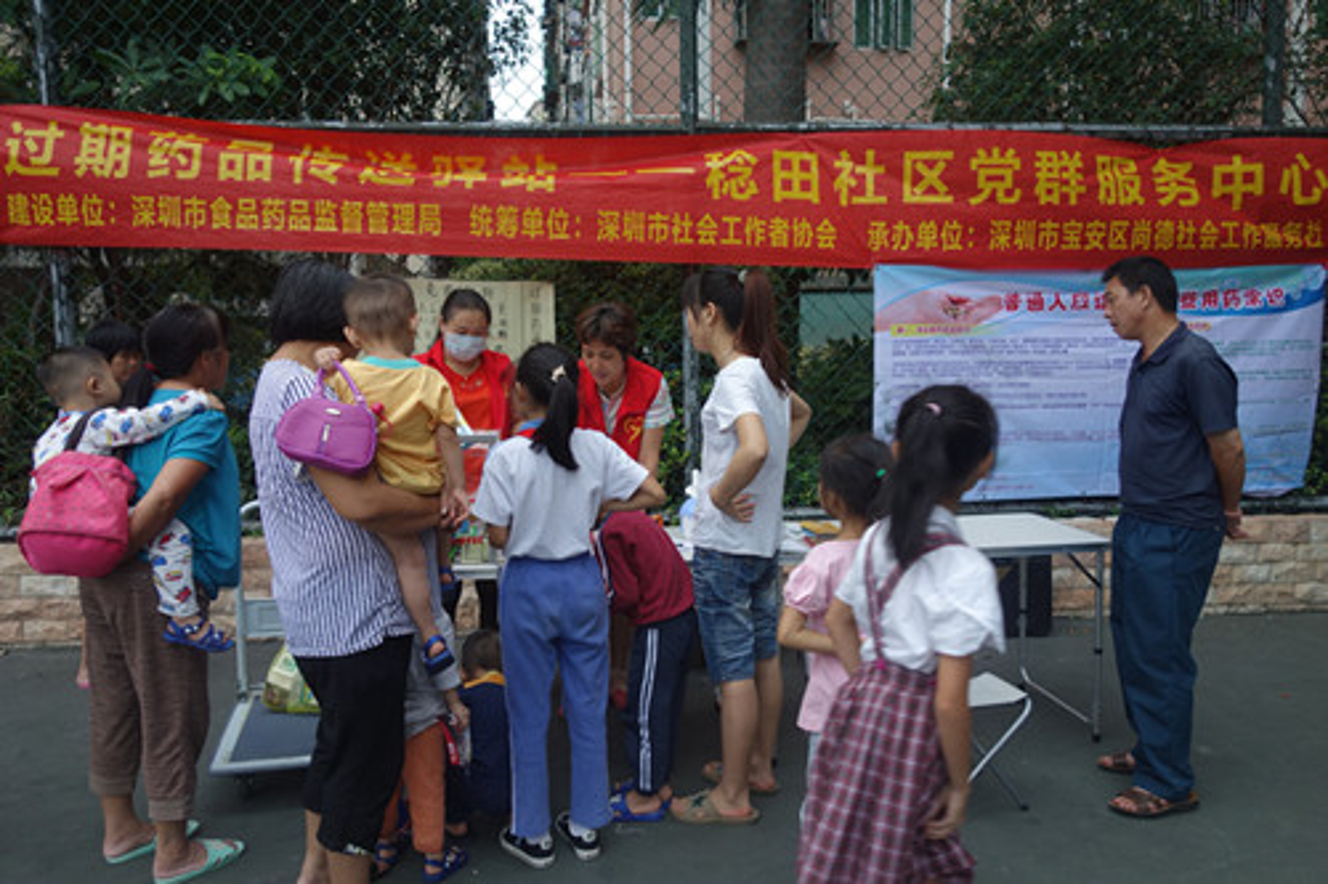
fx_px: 1032
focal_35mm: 28
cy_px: 442
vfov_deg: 46.4
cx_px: 664
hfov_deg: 65.5
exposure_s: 1/100
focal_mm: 10.4
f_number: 2.5
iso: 125
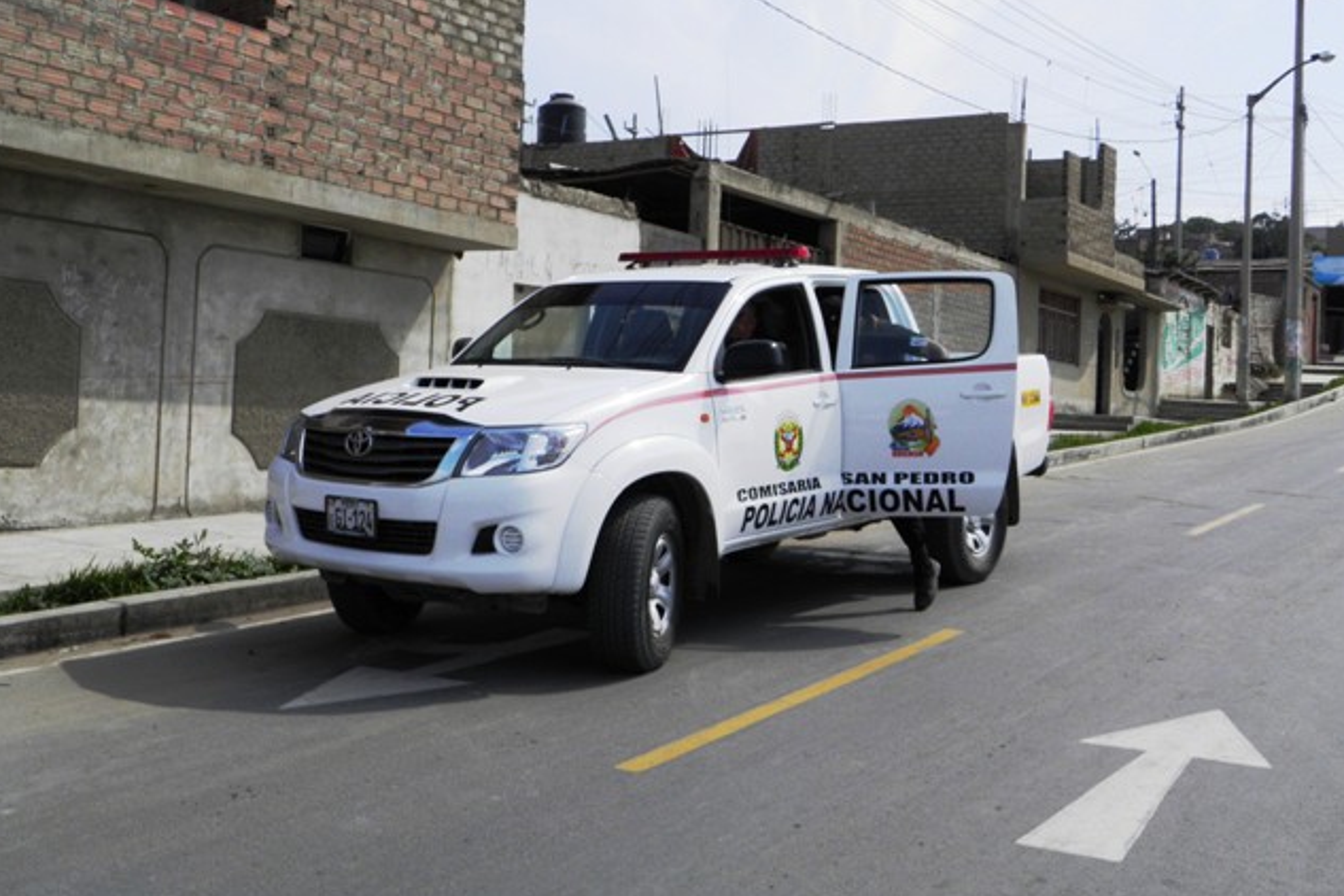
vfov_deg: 32.6
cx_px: 671
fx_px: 1531
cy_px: 395
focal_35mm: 41
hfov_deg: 47.4
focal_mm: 7.1
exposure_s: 1/320
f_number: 5.7
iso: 50
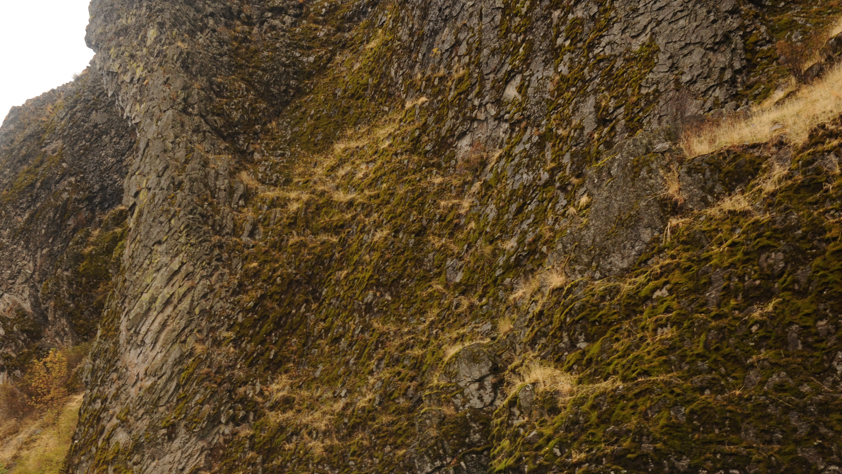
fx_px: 1116
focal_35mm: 50
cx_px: 308
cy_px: 312
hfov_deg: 41.0
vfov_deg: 23.8
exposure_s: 1/160
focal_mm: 35
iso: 500
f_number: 5.6
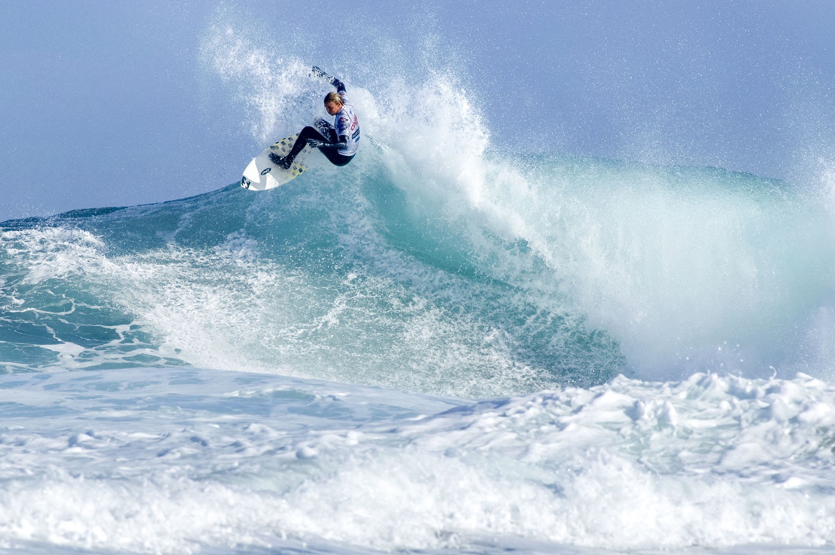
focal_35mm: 825
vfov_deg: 1.7
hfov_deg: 2.5
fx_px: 19119
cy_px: 283
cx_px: 384
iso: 320
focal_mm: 500
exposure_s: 1/1250
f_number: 9
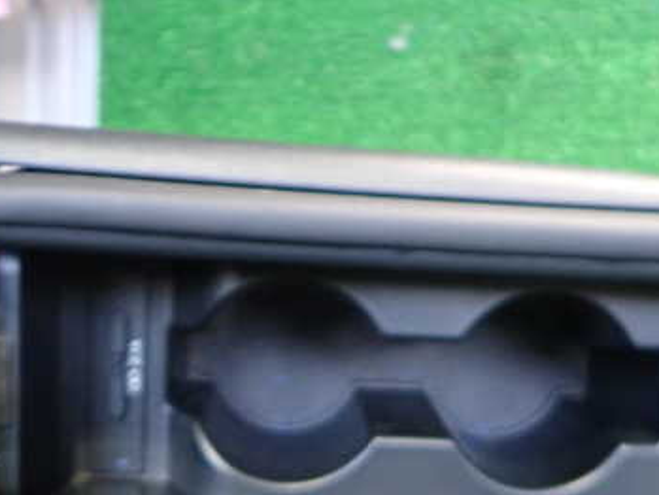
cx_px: 361
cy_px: 363
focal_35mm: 43
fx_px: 819
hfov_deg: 43.8
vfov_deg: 33.0
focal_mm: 4.5
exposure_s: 1/30
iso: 800
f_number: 2
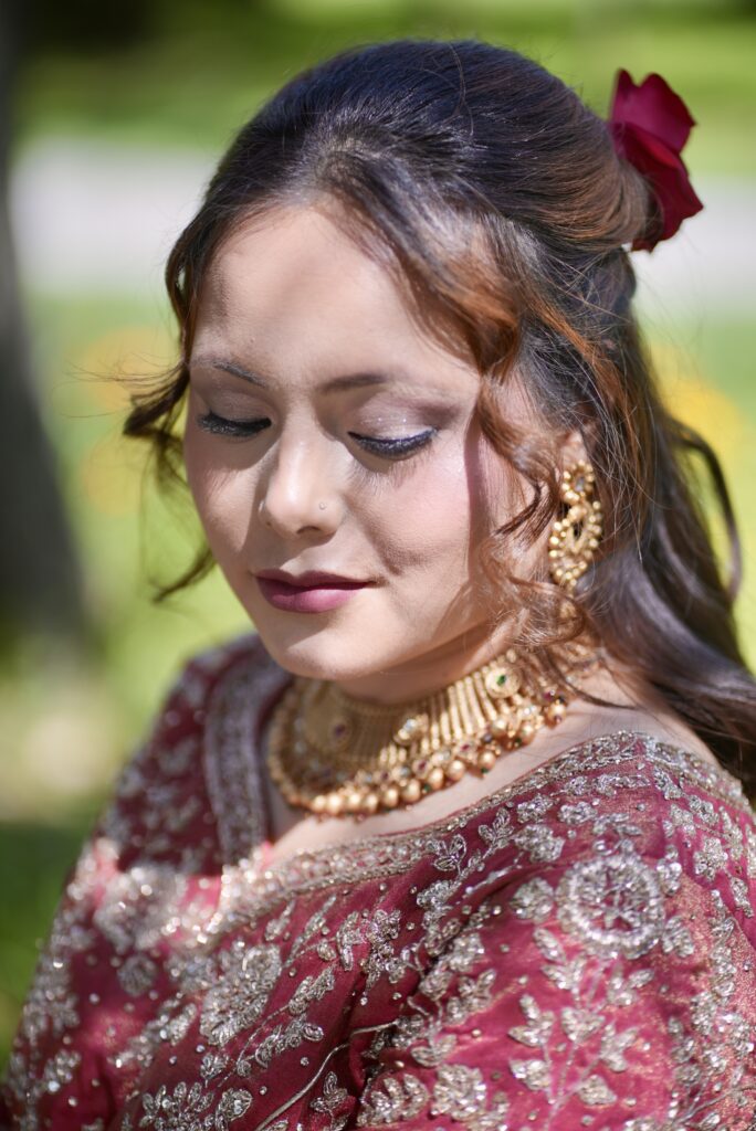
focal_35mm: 85
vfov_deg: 23.9
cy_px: 566
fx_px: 2674
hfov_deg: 16.1
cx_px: 378
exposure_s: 1/1250
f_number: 1.8
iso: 100
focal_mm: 85
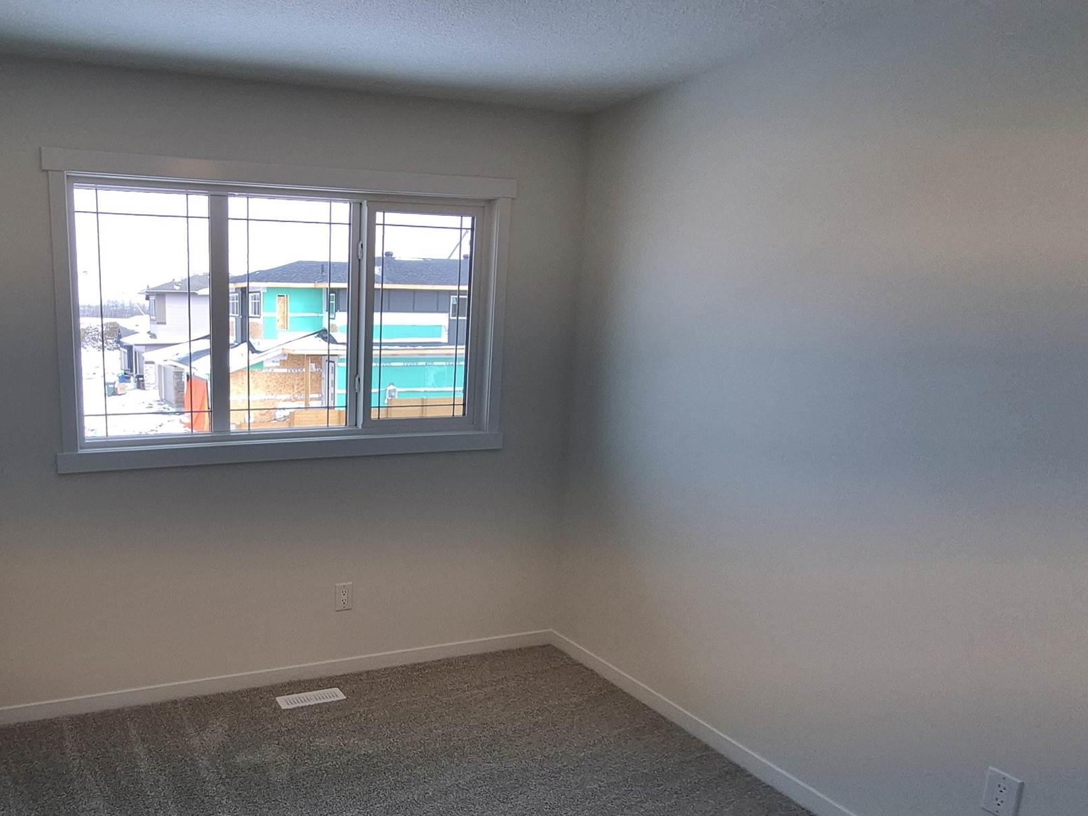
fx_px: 786
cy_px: 488
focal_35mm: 25
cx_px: 330
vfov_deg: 54.5
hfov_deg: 66.8
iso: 50
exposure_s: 1/427
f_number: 2.2
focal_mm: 1.74
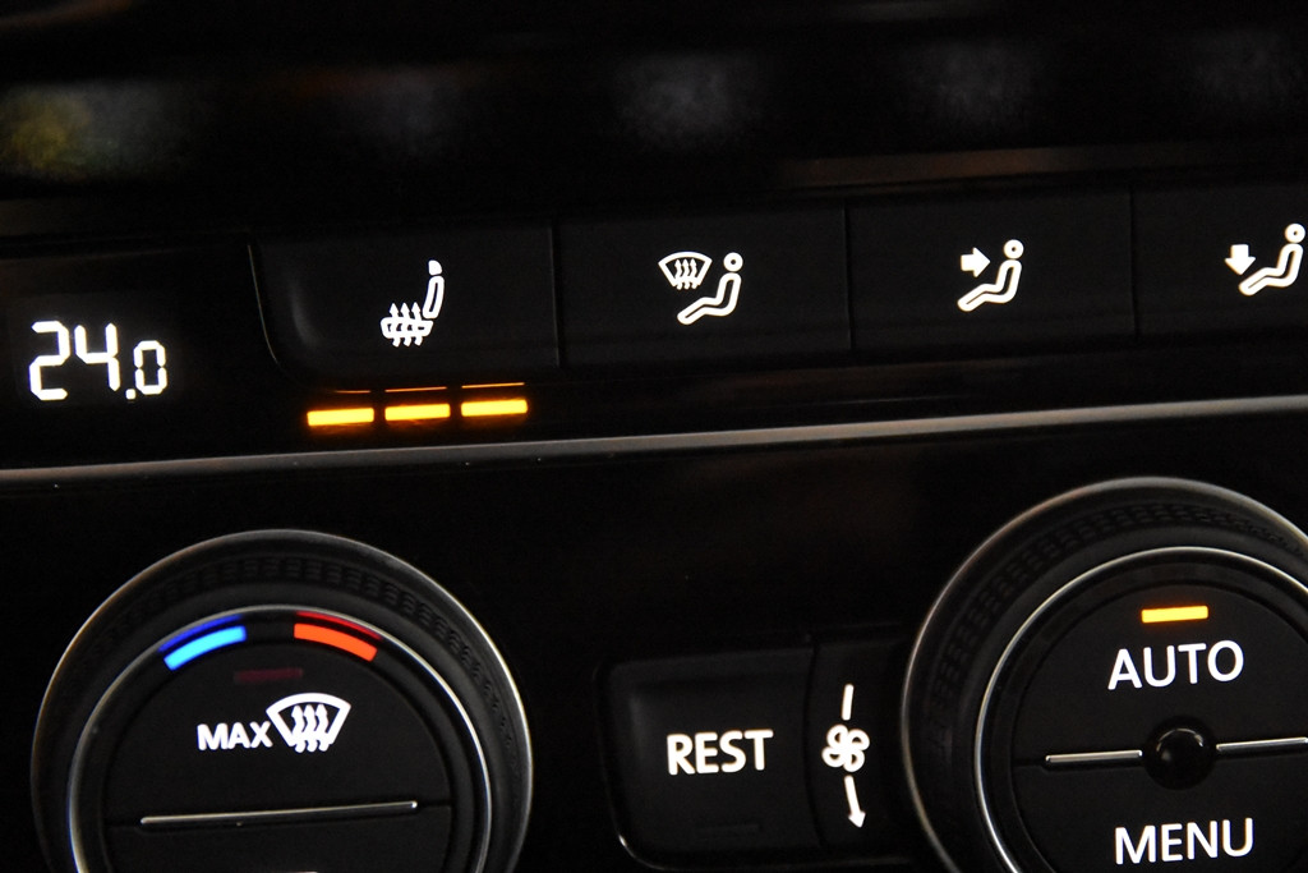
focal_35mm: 105
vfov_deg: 13.0
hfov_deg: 19.5
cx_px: 654
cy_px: 436
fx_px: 3815
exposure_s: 1/80
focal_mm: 70
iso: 12800
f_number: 4
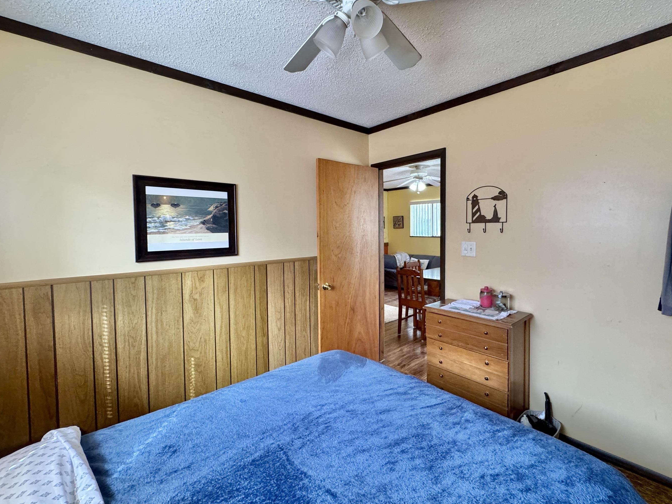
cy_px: 239
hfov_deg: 94.4
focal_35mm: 16
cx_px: 349
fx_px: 311
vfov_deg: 78.0
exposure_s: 1/60
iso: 250
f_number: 2.2
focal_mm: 2.22
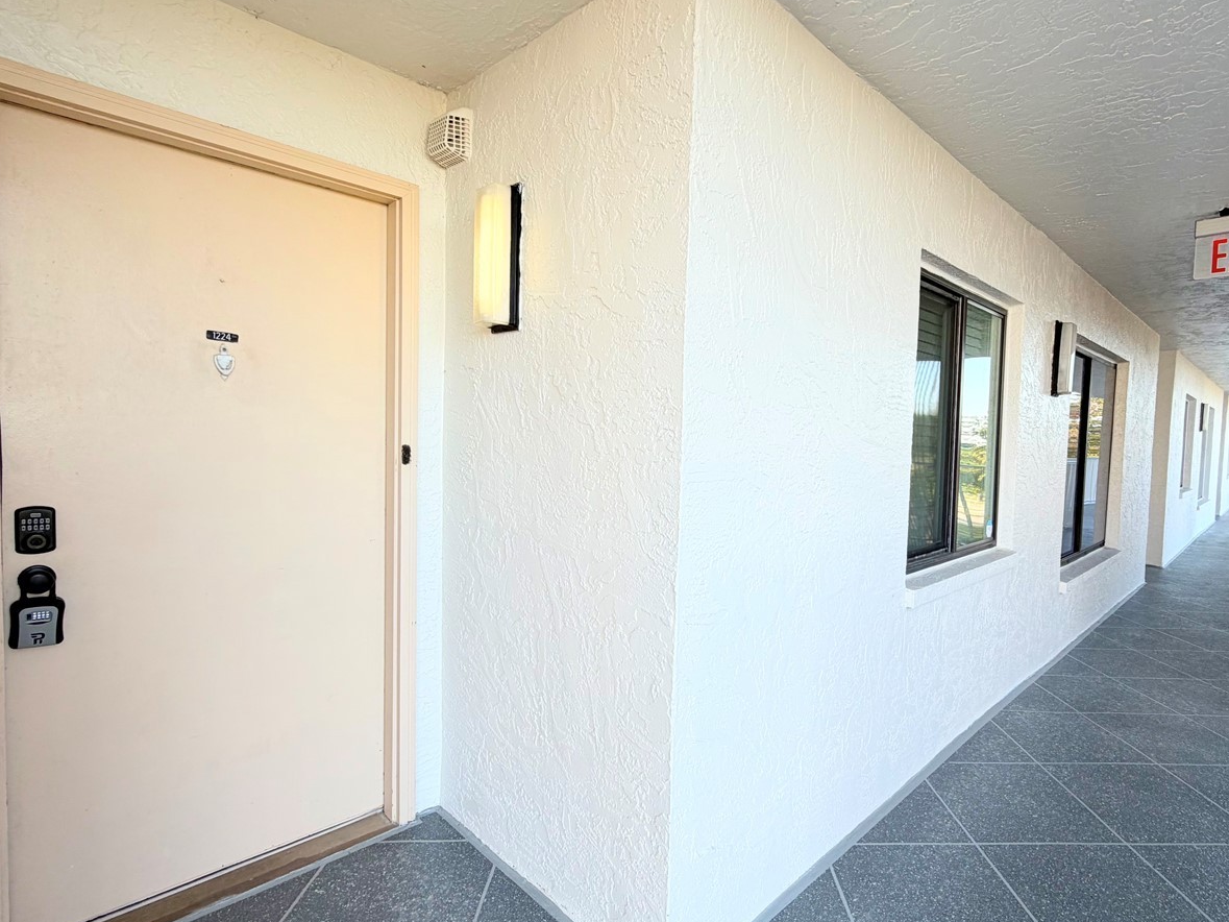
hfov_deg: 84.3
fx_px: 675
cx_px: 684
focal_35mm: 19
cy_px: 470
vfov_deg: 68.7
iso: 25
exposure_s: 1/120
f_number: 2.2
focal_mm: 2.22
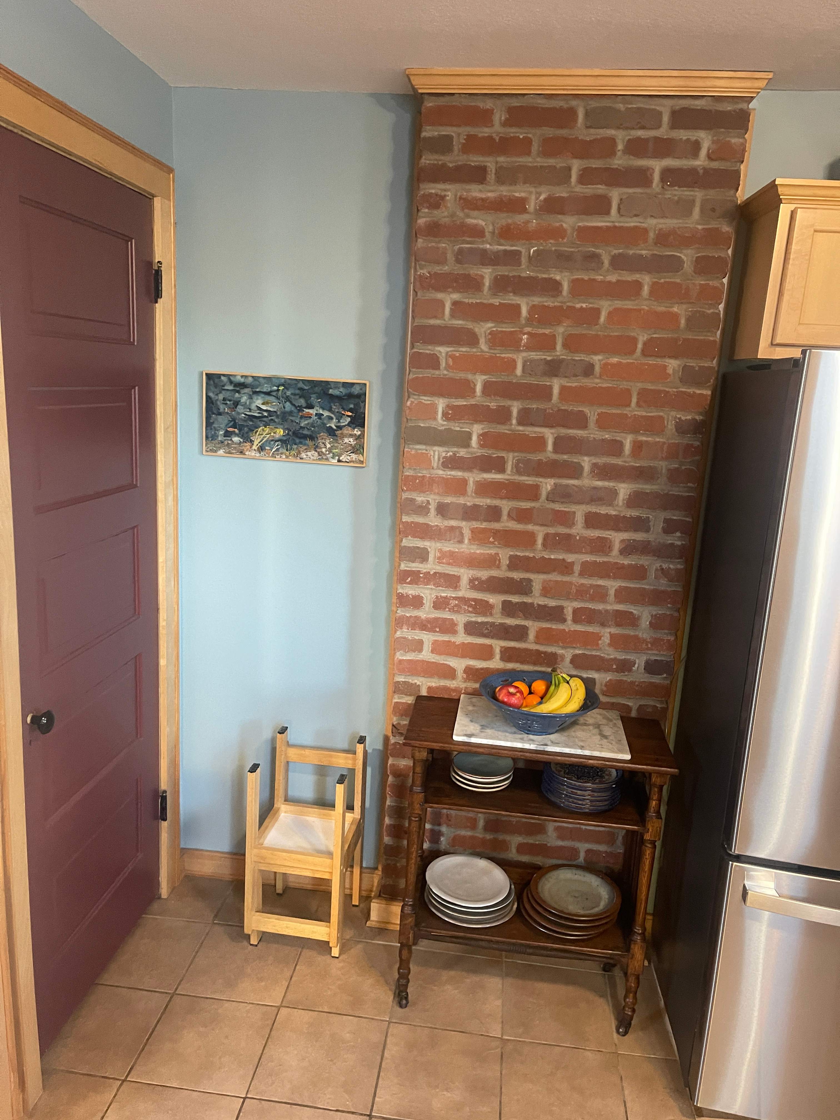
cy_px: 560
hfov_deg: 54.9
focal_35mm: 25
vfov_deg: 69.4
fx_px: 809
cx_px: 420
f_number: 1.6
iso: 500
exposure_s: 1/40
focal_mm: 5.1
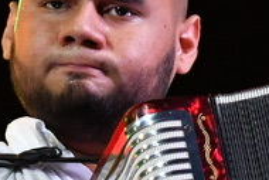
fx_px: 8629
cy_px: 206
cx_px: 103
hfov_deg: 1.8
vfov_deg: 1.2
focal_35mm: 1154
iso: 2000
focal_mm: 135
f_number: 2.8
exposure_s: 1/1600
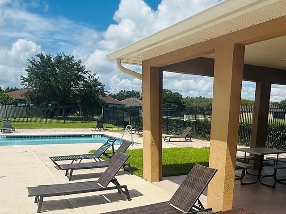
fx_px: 289
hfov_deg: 51.8
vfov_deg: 37.9
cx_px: 185
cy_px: 194
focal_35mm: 35
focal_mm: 2.22
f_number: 2.2
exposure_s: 1/3289
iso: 50
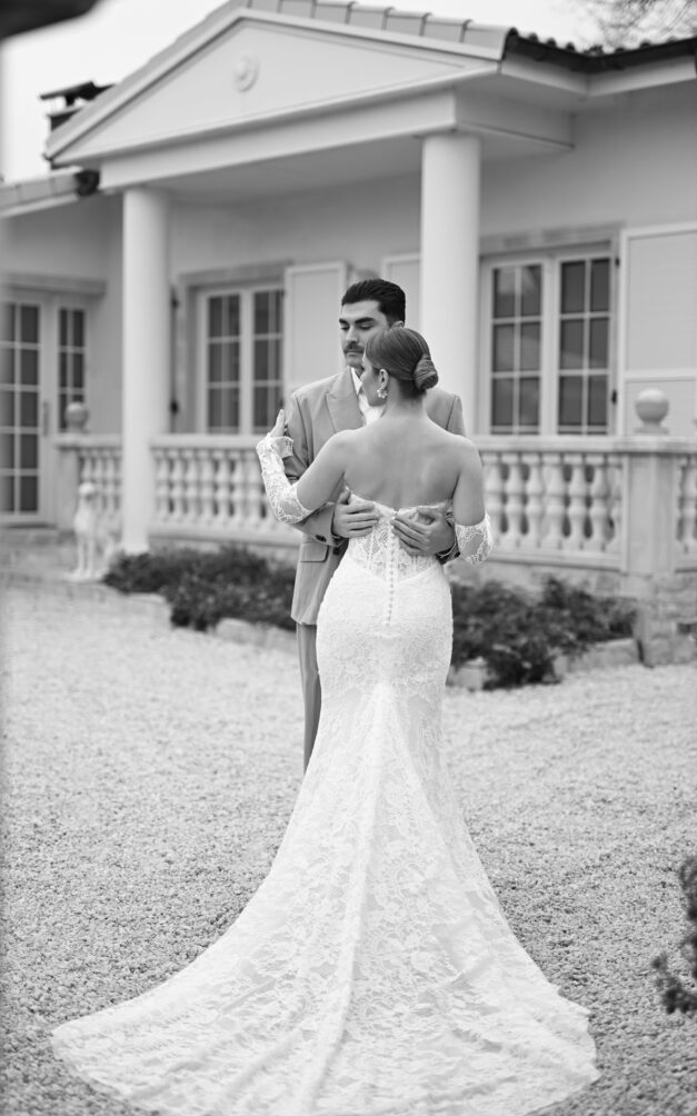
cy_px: 551
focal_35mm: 52
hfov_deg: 24.9
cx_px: 344
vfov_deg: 38.9
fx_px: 1581
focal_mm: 50
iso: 125
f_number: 1.4
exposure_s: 1/1000
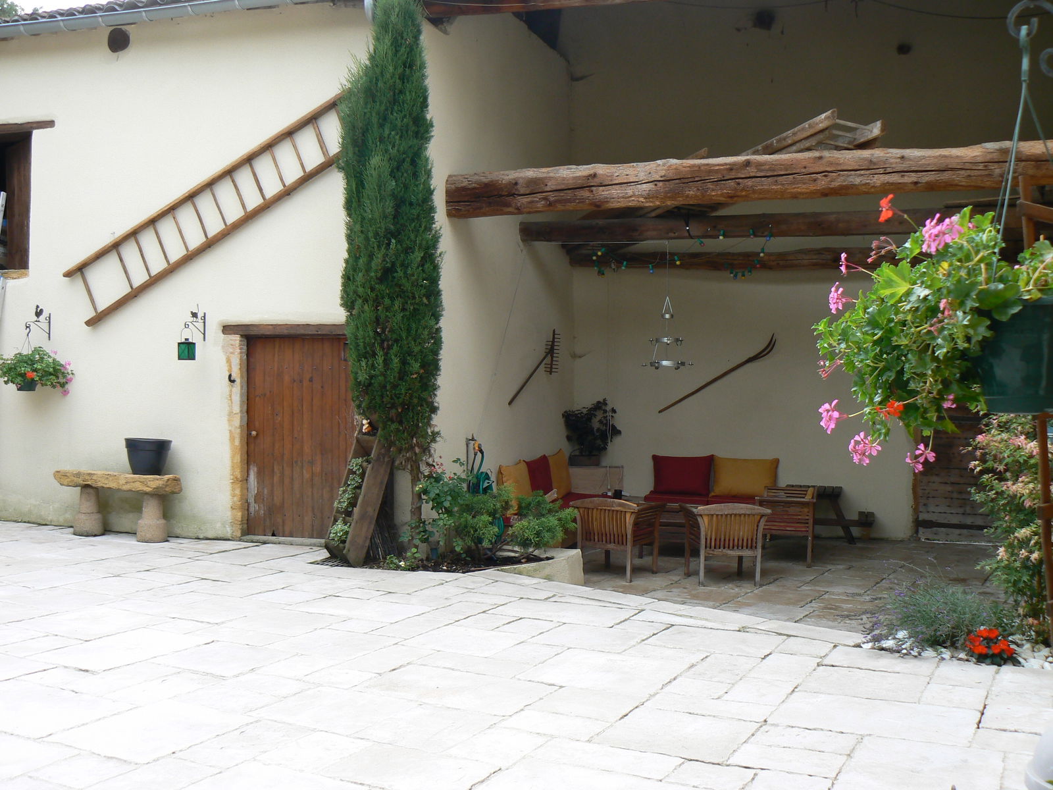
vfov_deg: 39.7
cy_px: 395
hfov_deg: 51.4
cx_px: 526
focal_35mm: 36
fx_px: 1095
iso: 80
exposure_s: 1/125
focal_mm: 6
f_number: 4.5
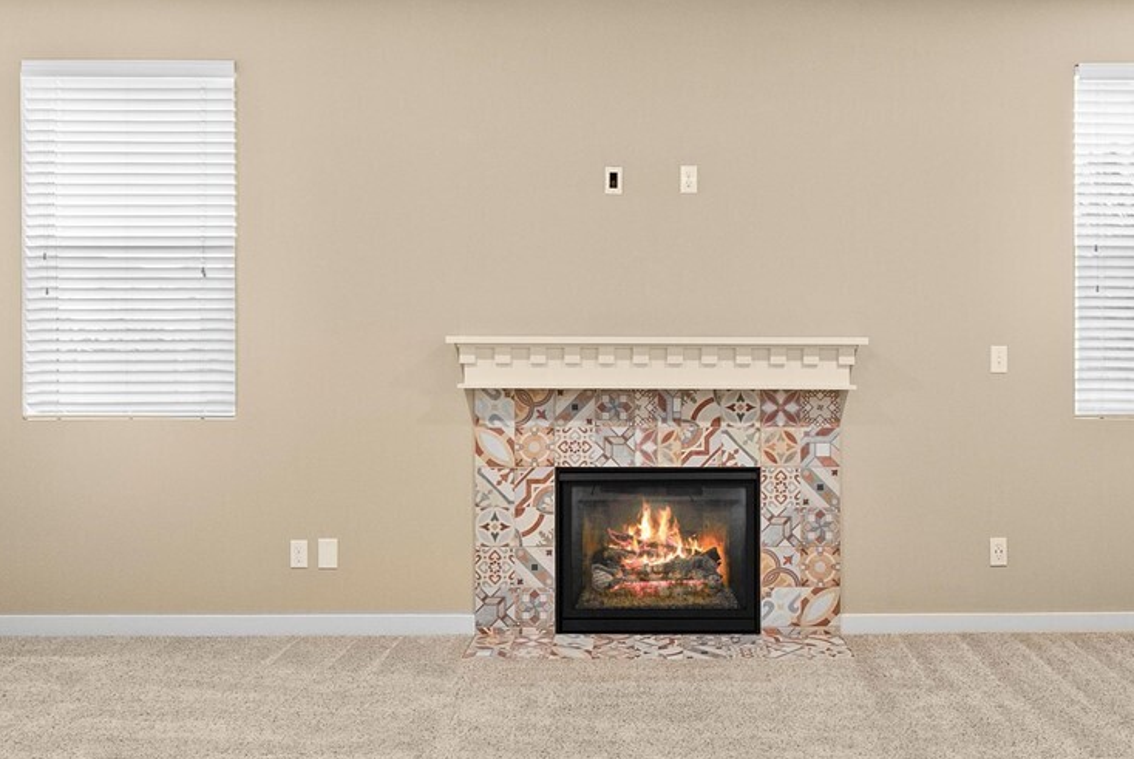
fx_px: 946
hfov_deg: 61.6
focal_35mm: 30
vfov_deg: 43.7
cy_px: 379
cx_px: 650
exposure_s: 1/2.5
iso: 1000
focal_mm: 13
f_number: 7.1
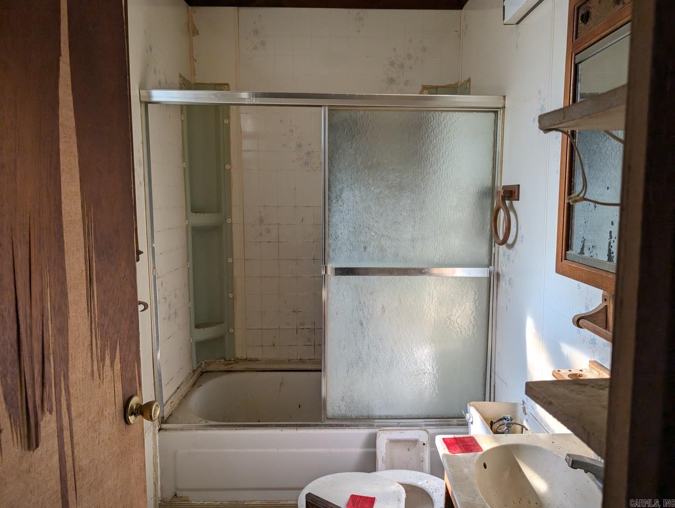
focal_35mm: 24
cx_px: 338
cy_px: 254
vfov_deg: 56.9
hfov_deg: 71.5
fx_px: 469
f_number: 1.68
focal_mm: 6.9
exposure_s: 1/71.7
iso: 39
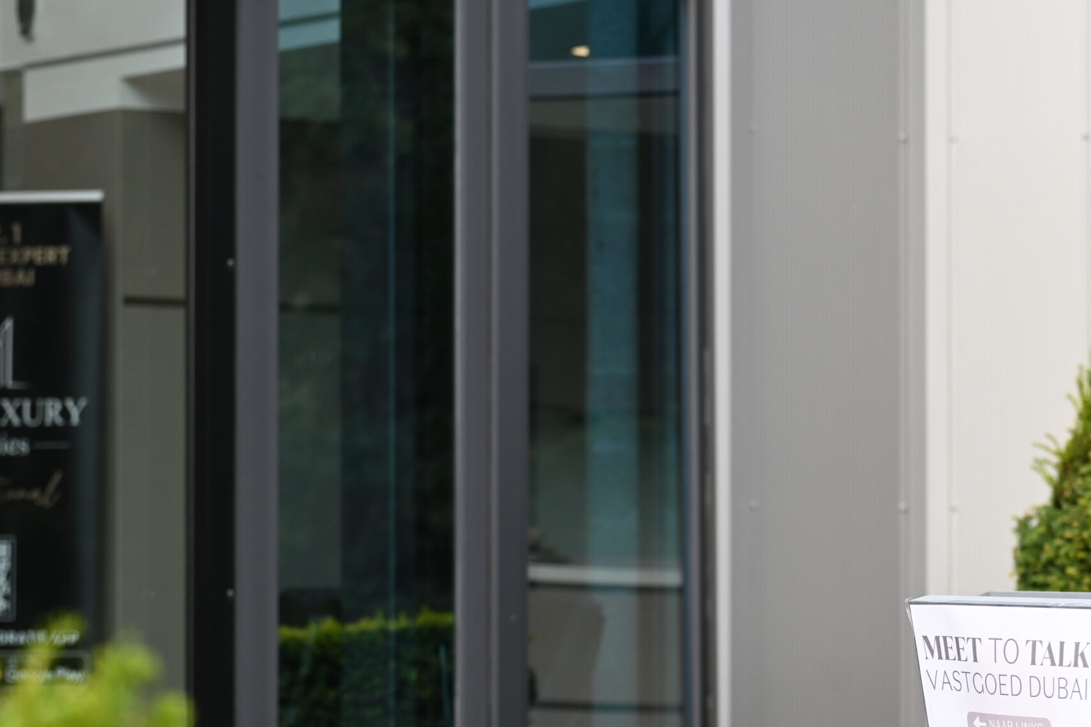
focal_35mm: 164
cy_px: 543
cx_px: 572
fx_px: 4962
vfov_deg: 8.4
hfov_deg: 12.5
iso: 220
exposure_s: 1/250
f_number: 4.8
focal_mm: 73
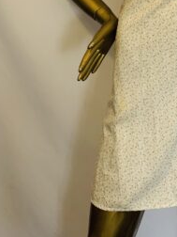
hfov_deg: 25.3
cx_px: 176
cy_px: 15
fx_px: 375
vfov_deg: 32.8
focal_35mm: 55
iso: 100
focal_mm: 4.25
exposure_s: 1/50
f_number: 1.8
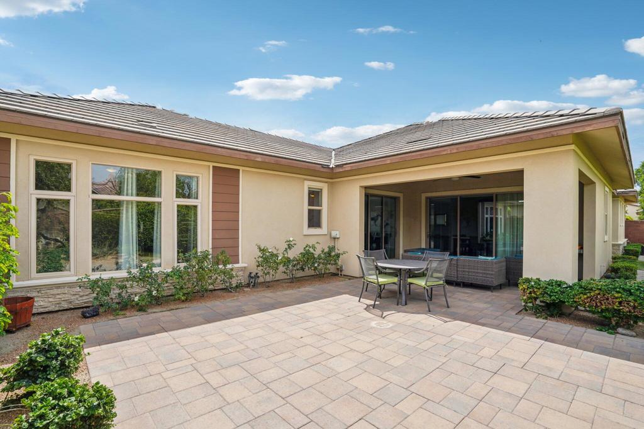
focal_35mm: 16
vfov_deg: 73.7
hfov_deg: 96.8
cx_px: 322
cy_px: 214
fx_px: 286
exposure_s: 1/250
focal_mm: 16
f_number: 8
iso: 100
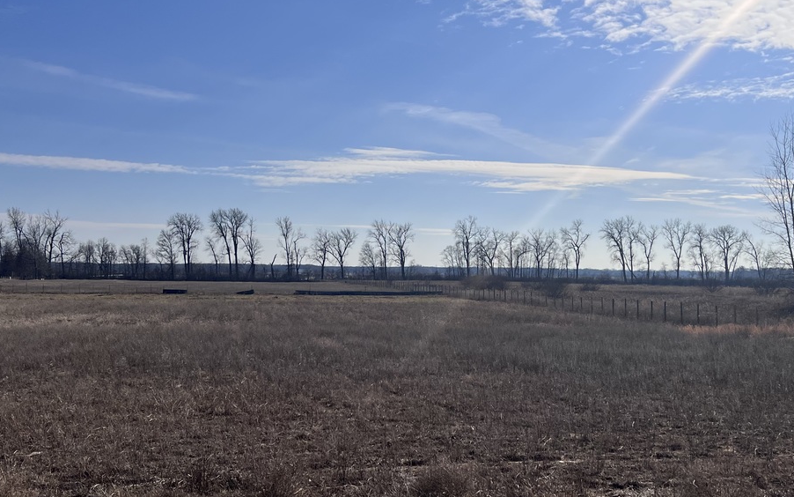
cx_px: 385
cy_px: 232
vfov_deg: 29.2
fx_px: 952
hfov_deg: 45.3
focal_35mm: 44
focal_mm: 5.7
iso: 50
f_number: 1.5
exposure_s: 1/12658
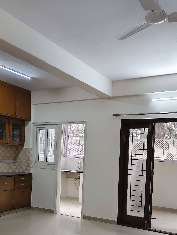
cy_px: 161
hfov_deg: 39.6
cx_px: 94
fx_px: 245
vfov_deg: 50.2
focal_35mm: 36
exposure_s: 1/100
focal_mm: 5.56
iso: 1085
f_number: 1.88
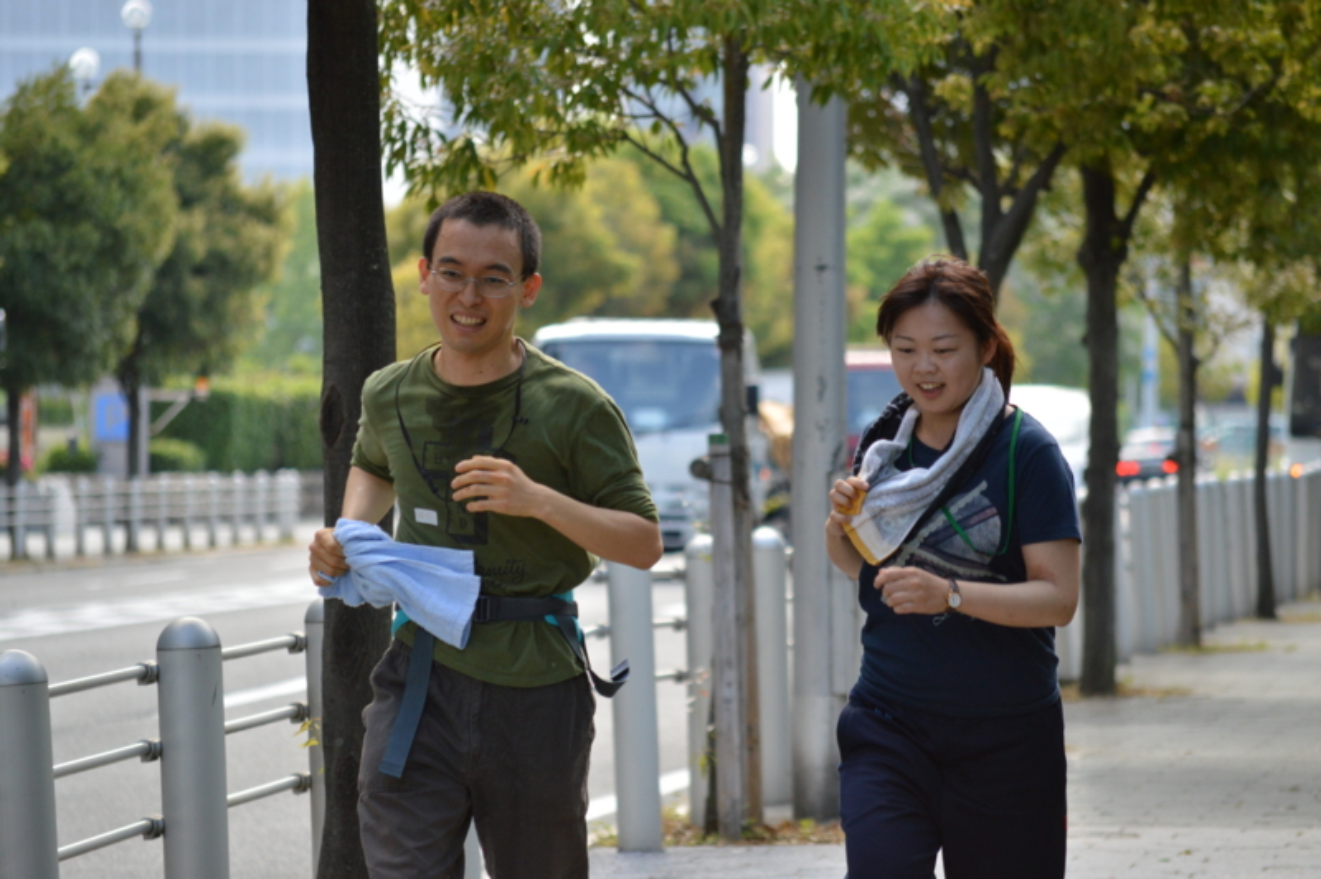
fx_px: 8799
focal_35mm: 240
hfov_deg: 8.6
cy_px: 440
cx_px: 660
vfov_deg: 5.7
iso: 640
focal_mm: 160
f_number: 5.3
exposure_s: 1/500
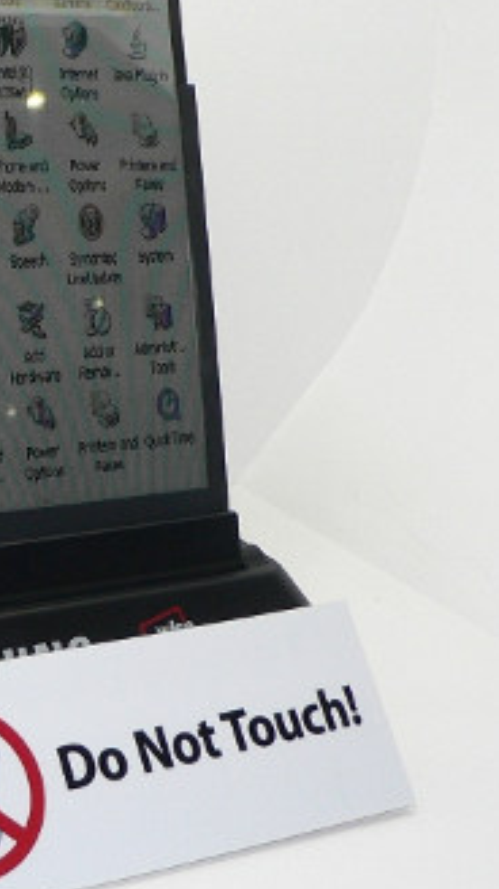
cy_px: 373
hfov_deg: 18.2
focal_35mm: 64
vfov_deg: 32.8
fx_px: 1509
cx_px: -19
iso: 80
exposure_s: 1/60
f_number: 2.8
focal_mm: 4.6
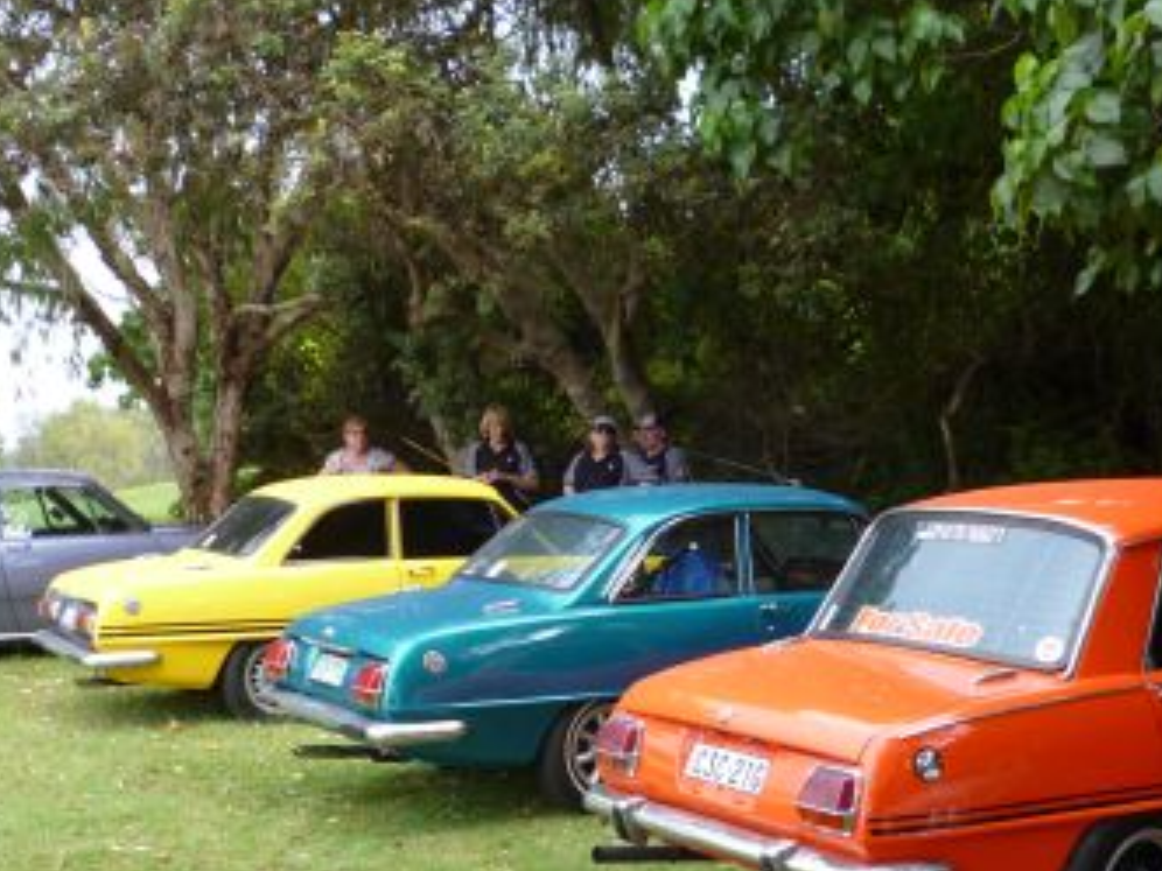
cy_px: 794
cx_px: 760
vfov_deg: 26.1
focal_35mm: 54
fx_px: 1813
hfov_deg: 35.3
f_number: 3.1
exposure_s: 1/100
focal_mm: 5
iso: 100
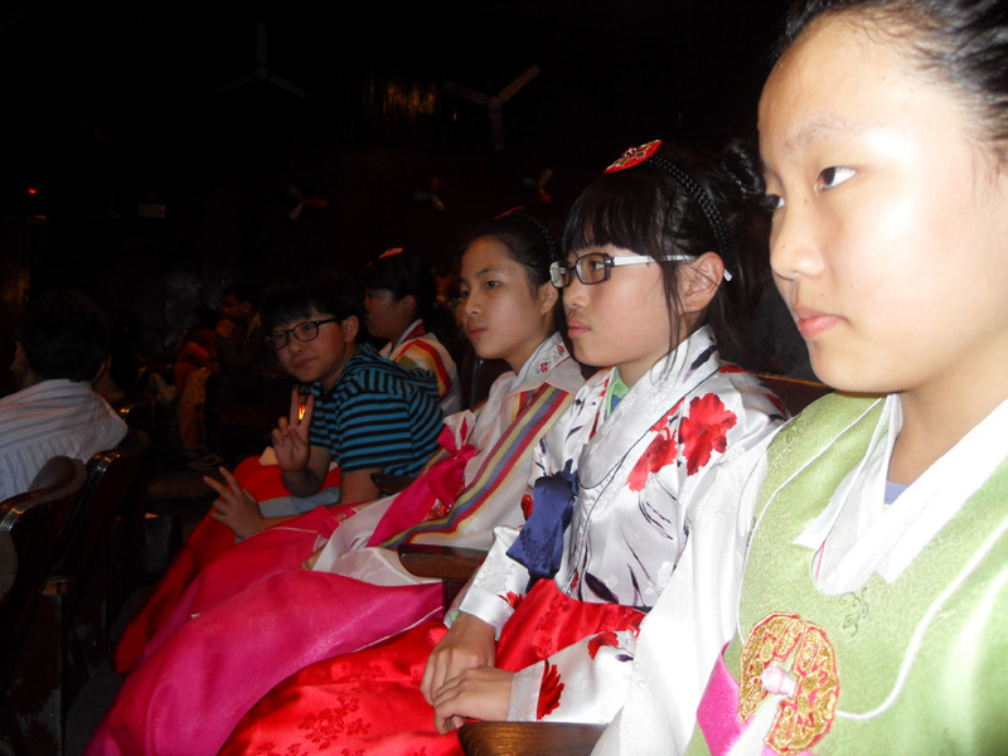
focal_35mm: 28
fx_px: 815
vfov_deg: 49.7
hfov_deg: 63.4
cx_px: 504
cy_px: 378
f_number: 2.8
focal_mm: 6
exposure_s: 1/45
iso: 200
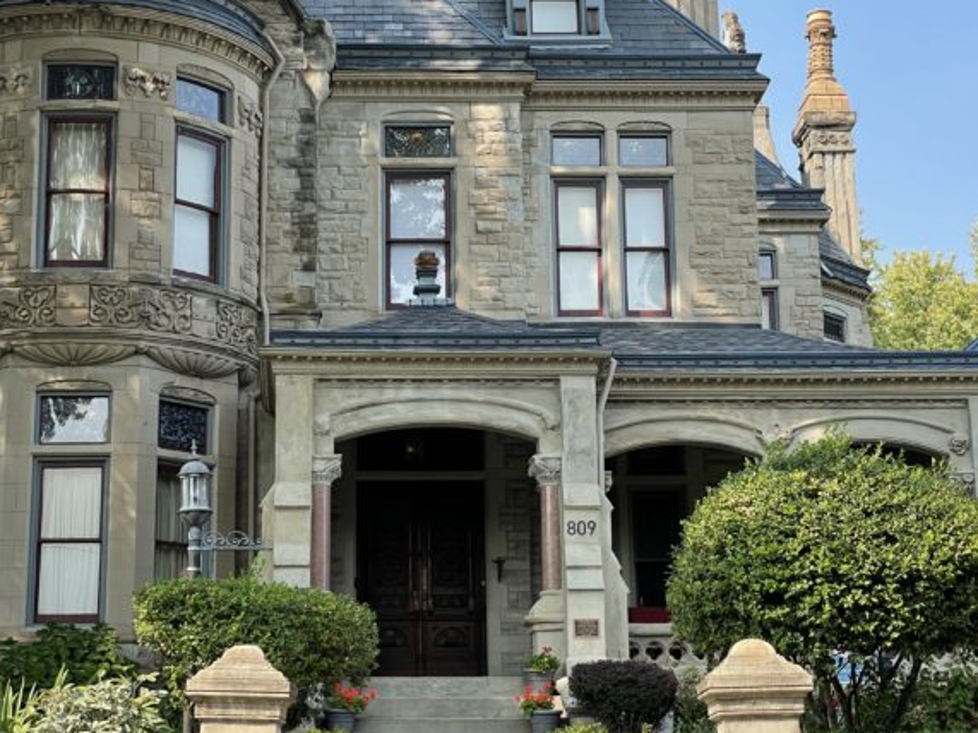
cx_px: 478
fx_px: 1977
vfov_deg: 21.0
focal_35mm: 70
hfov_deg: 27.8
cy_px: 372
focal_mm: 6
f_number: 2
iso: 25
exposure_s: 1/648
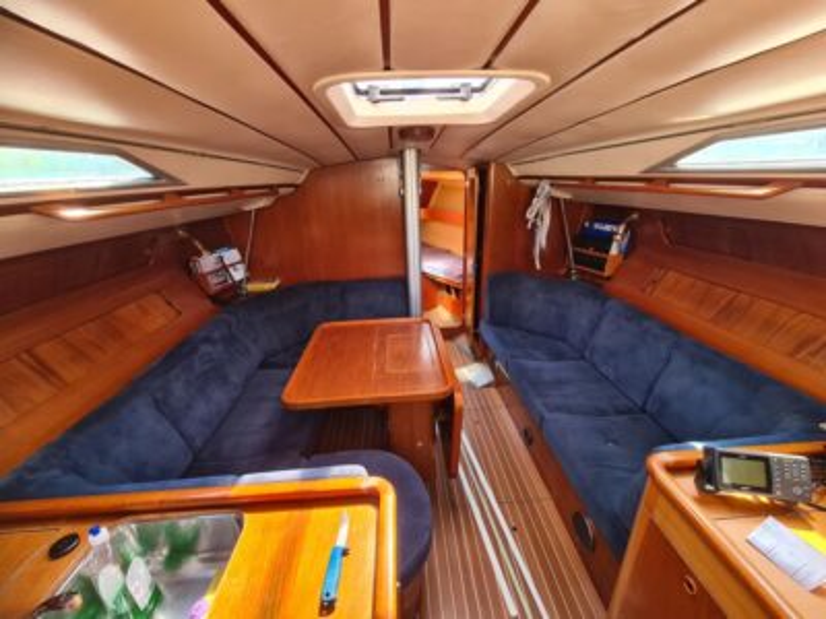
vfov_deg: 89.9
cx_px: 413
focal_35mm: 13
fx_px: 310
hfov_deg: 106.2
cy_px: 310
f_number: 2.2
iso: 125
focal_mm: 2.2
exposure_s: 1/50
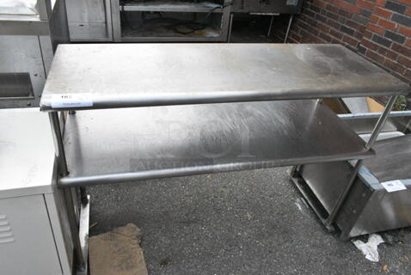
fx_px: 309
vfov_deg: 48.1
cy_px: 138
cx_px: 206
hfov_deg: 67.3
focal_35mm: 27
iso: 6400
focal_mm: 18
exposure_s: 1/640
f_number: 13
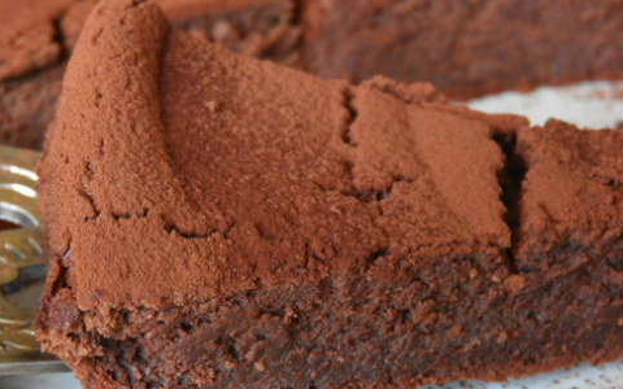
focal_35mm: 113
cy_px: 287
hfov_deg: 18.4
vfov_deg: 11.6
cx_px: 300
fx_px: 1919
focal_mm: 14.3
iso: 400
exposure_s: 1/20
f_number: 4.5
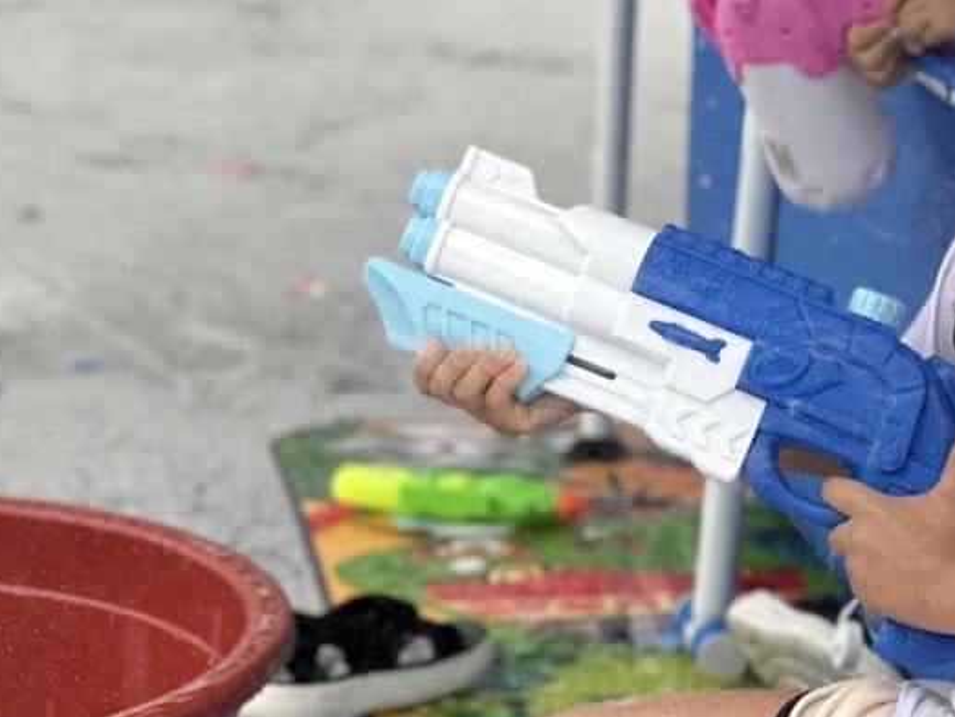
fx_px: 5215
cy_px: 145
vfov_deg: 7.8
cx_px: 486
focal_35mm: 189
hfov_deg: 10.5
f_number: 2.8
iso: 80
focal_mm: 9
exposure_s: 1/121
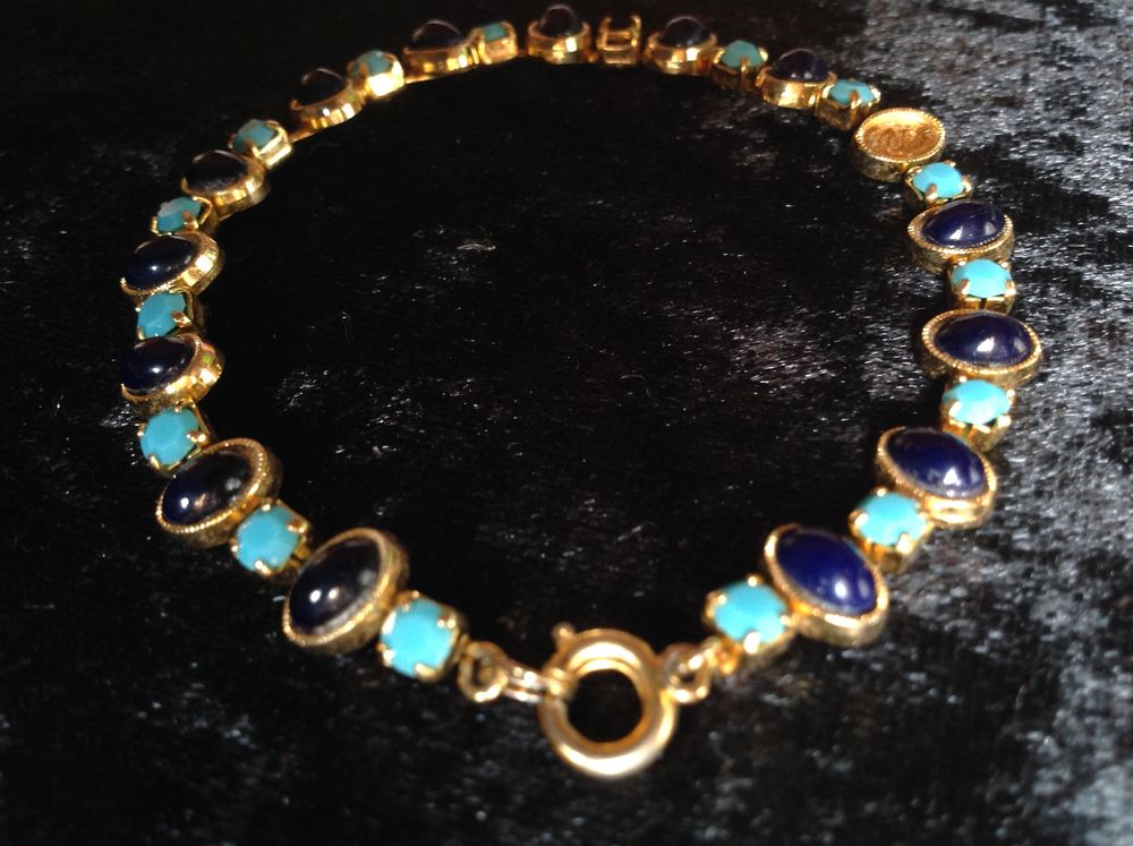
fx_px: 1144
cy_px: 423
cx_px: 566
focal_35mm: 35
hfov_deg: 52.7
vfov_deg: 40.6
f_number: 2.4
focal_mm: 4.28
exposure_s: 1/15
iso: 125
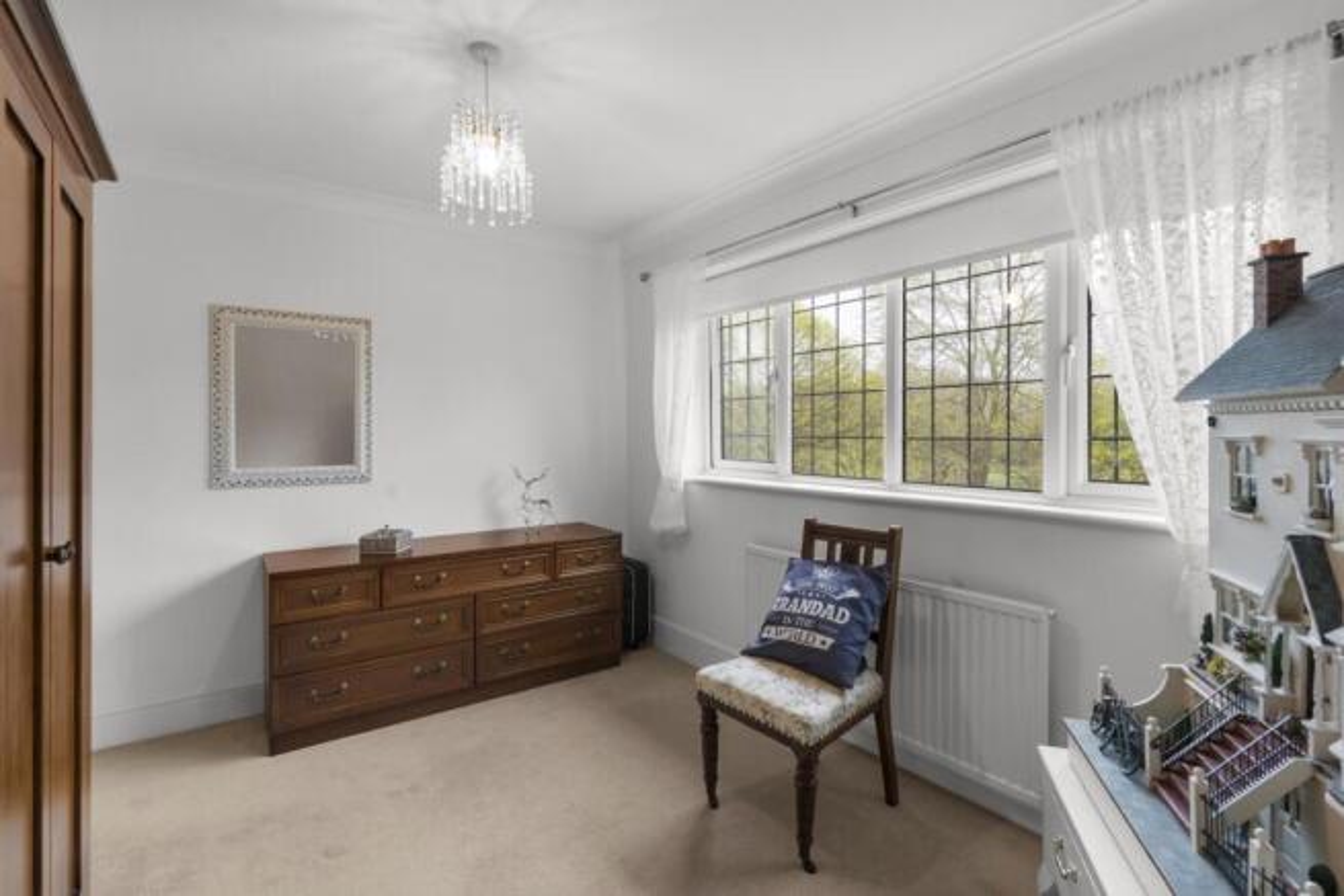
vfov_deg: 72.1
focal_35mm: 16
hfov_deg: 95.0
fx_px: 616
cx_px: 672
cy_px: 448
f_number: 8
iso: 320
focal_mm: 16.5
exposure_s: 1/3
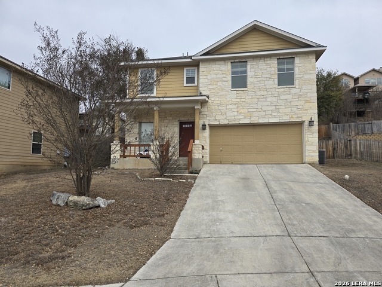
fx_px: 254
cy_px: 144
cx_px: 191
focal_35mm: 23
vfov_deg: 58.9
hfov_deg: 73.9
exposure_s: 1/746
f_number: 1.7
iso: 12
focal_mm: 6.3
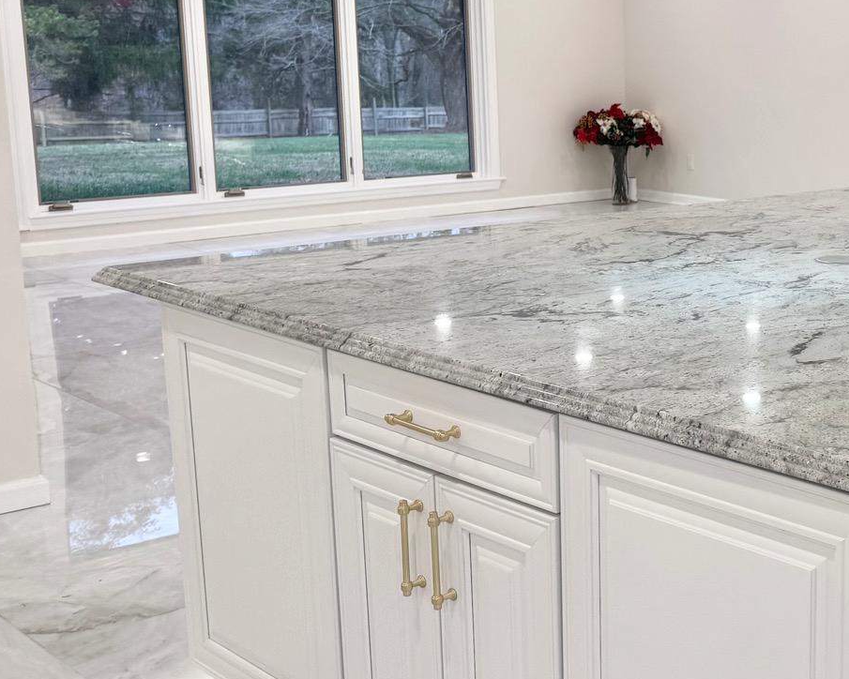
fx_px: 1332
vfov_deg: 28.6
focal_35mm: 53
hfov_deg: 31.2
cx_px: 949
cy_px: 280
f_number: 1.78
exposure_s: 1/100
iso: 64
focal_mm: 6.76
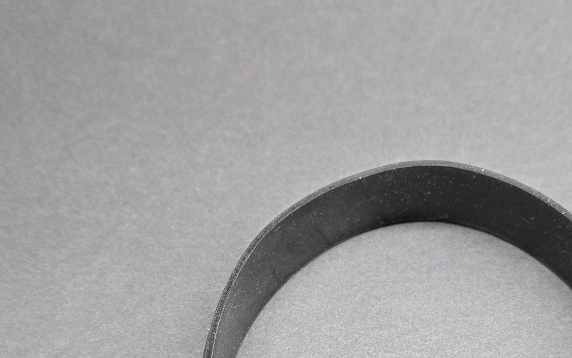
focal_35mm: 67
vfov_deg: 18.7
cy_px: 382
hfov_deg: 30.3
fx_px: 1044
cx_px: 406
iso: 125
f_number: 1.7
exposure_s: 1/120
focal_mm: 6.3
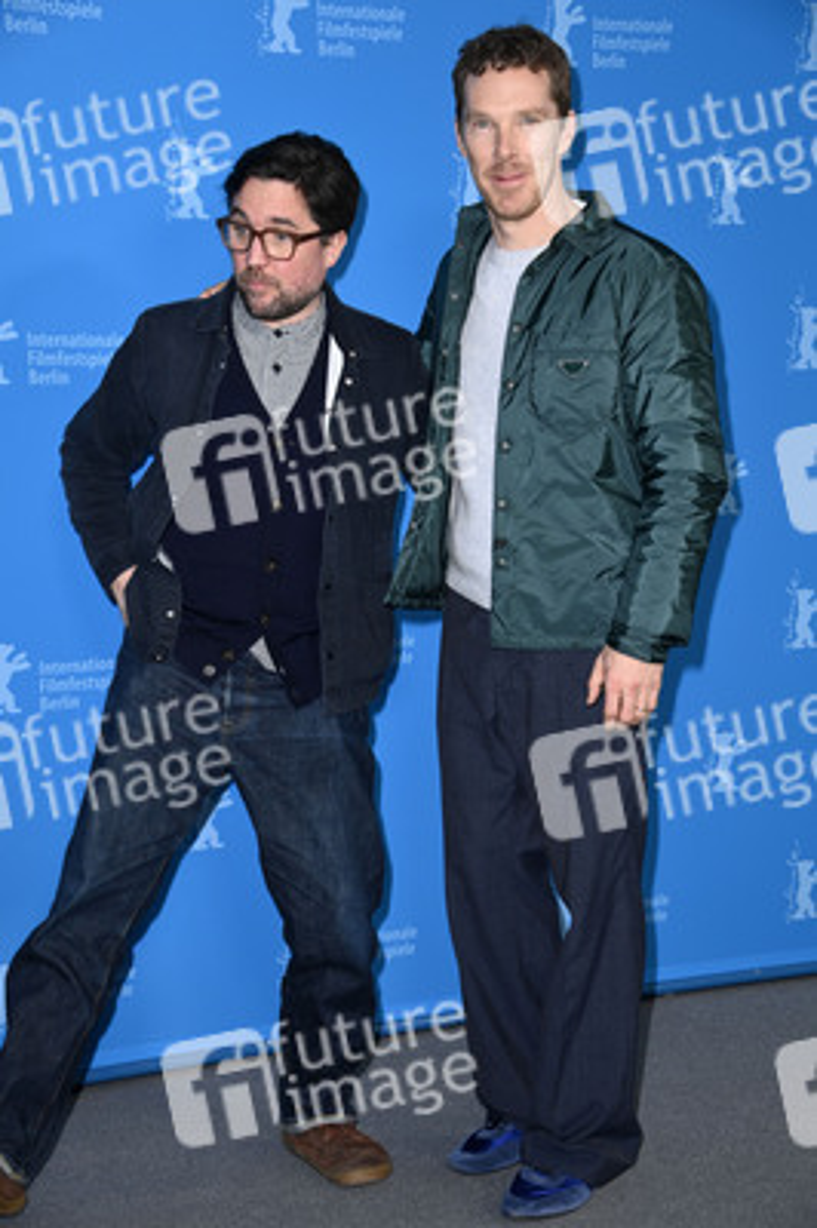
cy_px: 614
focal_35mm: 68
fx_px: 2319
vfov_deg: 29.7
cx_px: 408
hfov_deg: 20.0
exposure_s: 1/200
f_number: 5.6
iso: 800
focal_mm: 68
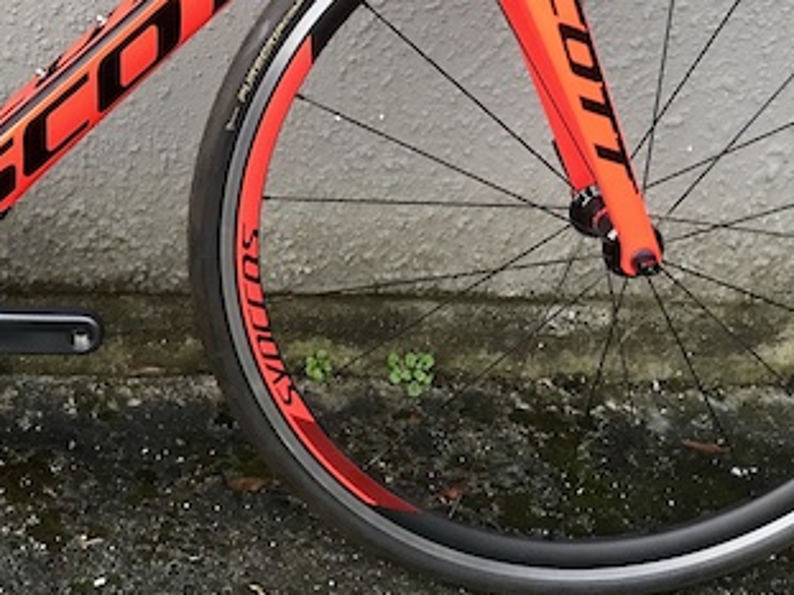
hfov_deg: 26.0
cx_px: 49
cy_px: 5
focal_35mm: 72
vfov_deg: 19.8
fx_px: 1651
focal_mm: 3.99
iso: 25
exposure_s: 1/120
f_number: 1.8
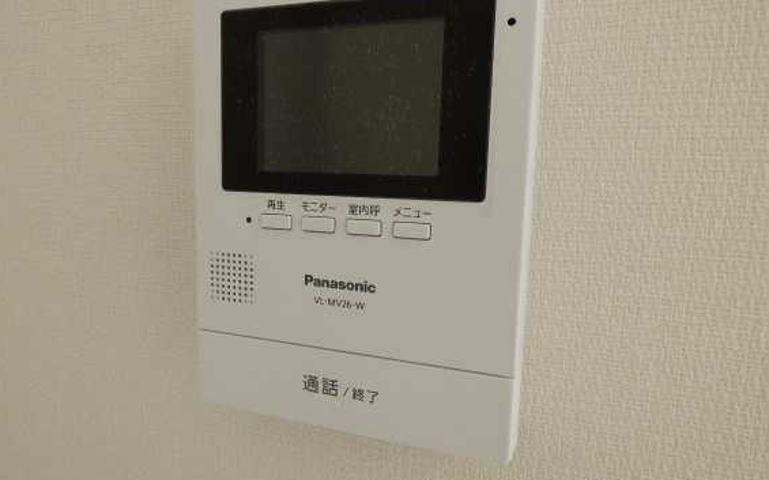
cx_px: 346
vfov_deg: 51.0
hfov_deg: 74.6
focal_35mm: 24
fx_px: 503
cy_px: 228
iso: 100
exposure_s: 1/60
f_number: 2.8
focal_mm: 3.58
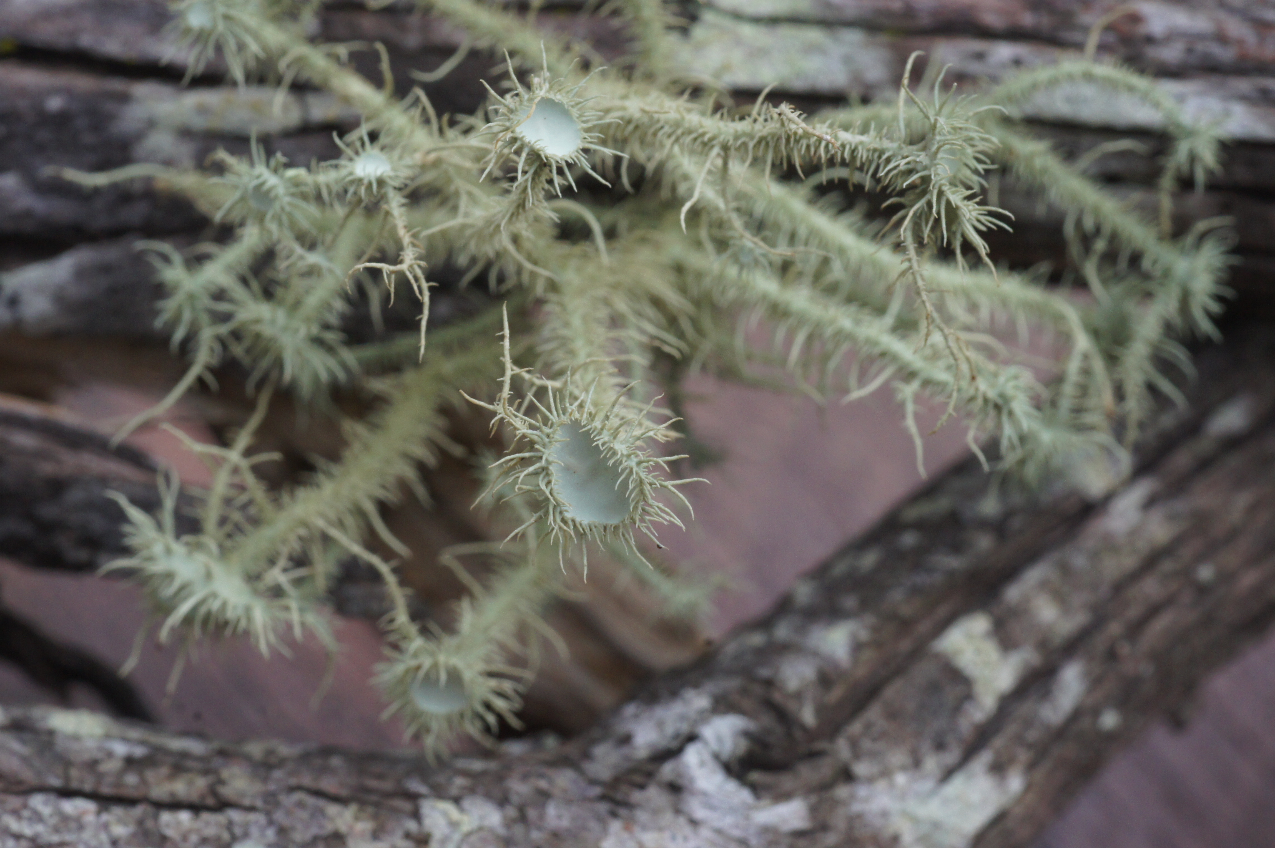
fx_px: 4778
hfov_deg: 15.2
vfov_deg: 10.1
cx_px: 638
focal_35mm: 135
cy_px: 424
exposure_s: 1/125
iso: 800
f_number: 14
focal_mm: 90
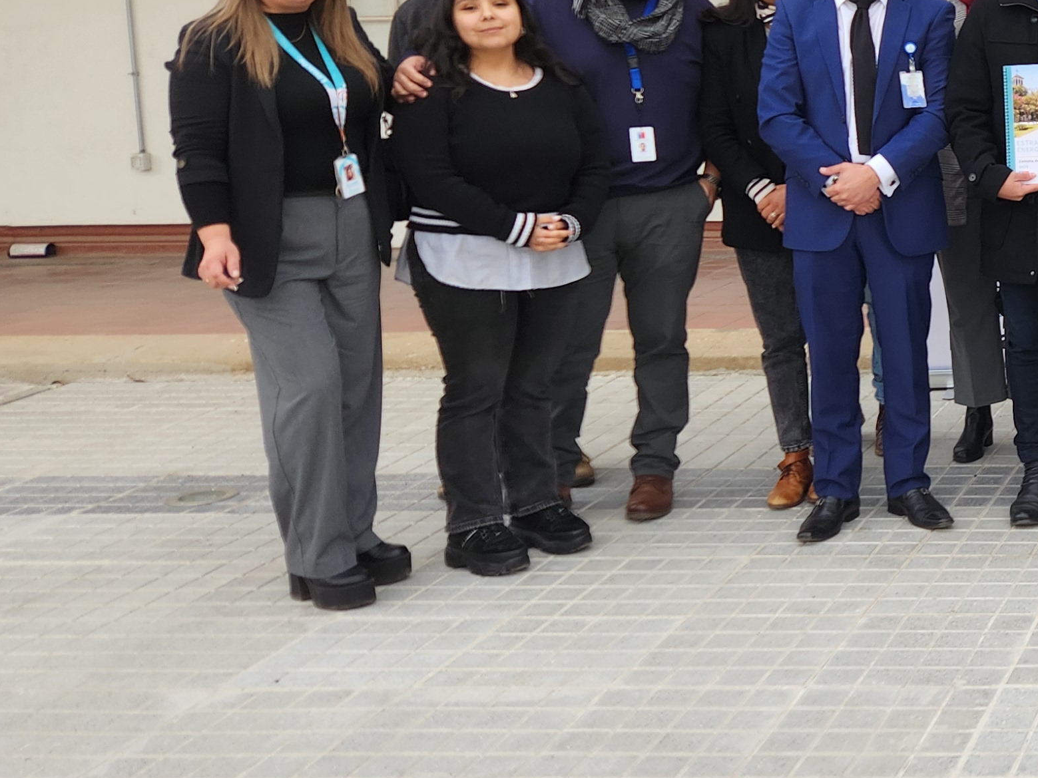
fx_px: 1769
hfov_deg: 27.8
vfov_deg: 24.6
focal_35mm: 59
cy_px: 214
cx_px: 1308
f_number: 1.8
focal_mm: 5.4
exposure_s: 1/180
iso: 25
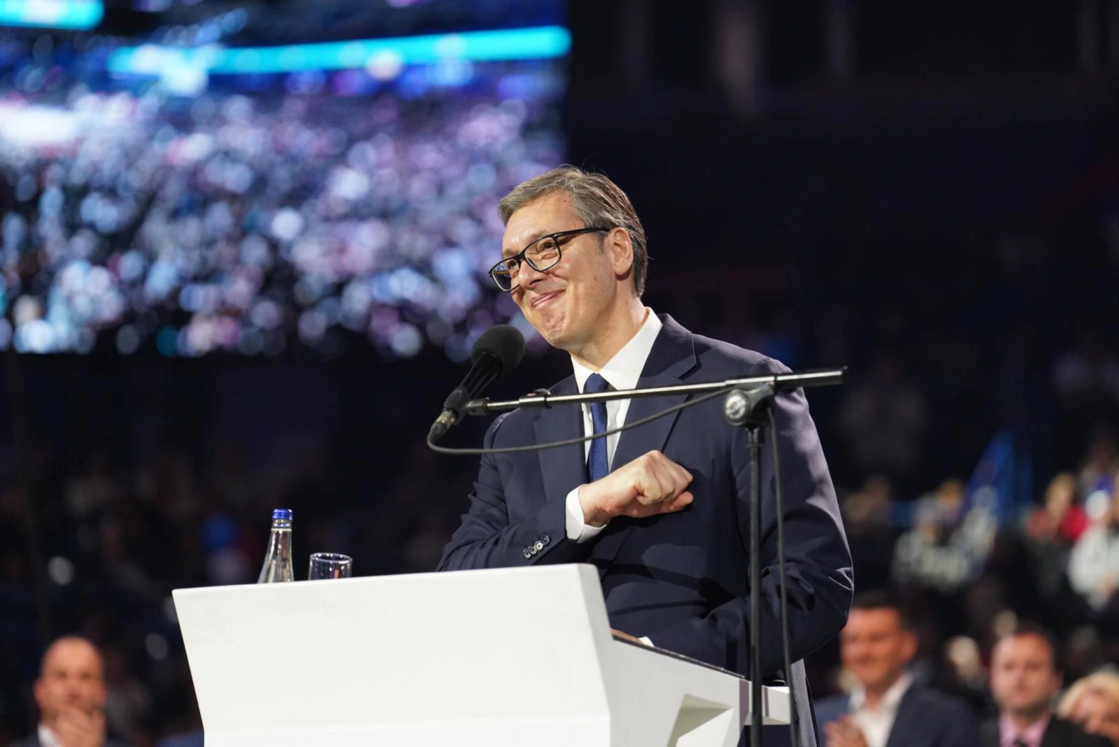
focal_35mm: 164
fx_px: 5101
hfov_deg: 12.5
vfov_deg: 8.4
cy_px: 374
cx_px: 560
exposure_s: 1/800
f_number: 3.2
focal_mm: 164
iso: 3200
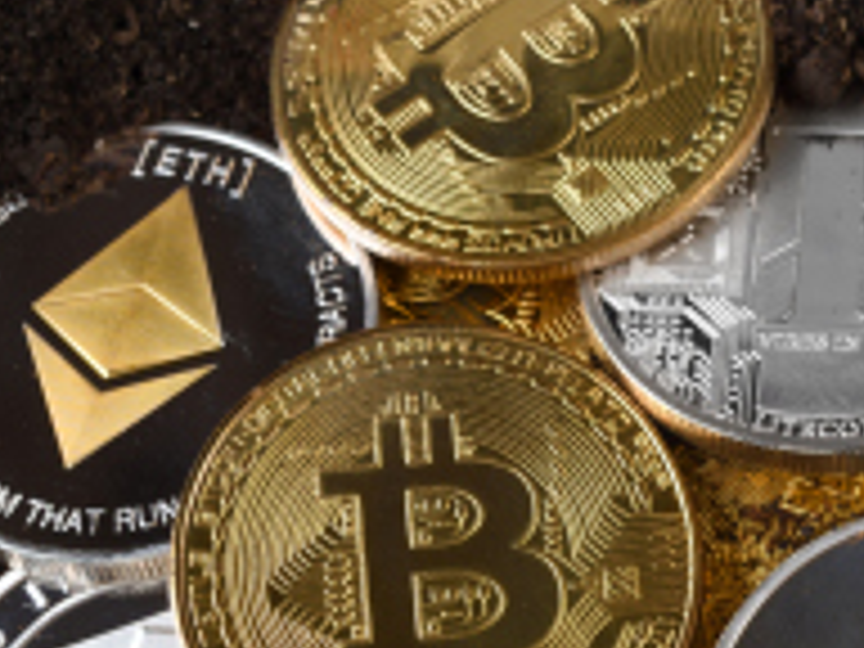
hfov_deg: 10.9
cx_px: 850
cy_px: 504
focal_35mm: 180
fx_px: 4493
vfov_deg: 8.2
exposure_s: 1/160
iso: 64
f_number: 14
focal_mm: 60
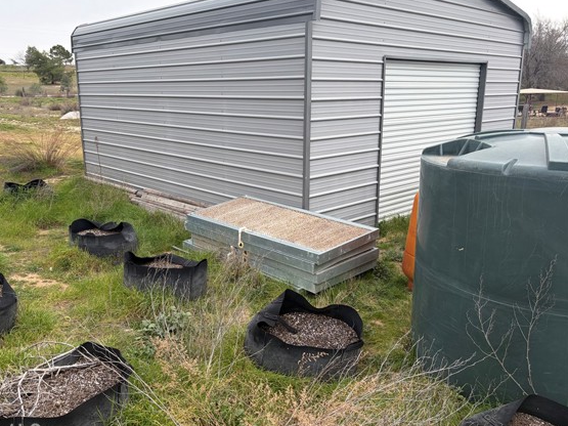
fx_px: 492
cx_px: 245
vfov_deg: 46.8
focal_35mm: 30
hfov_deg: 59.7
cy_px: 202
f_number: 1.6
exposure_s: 1/1517
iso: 50
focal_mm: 5.96
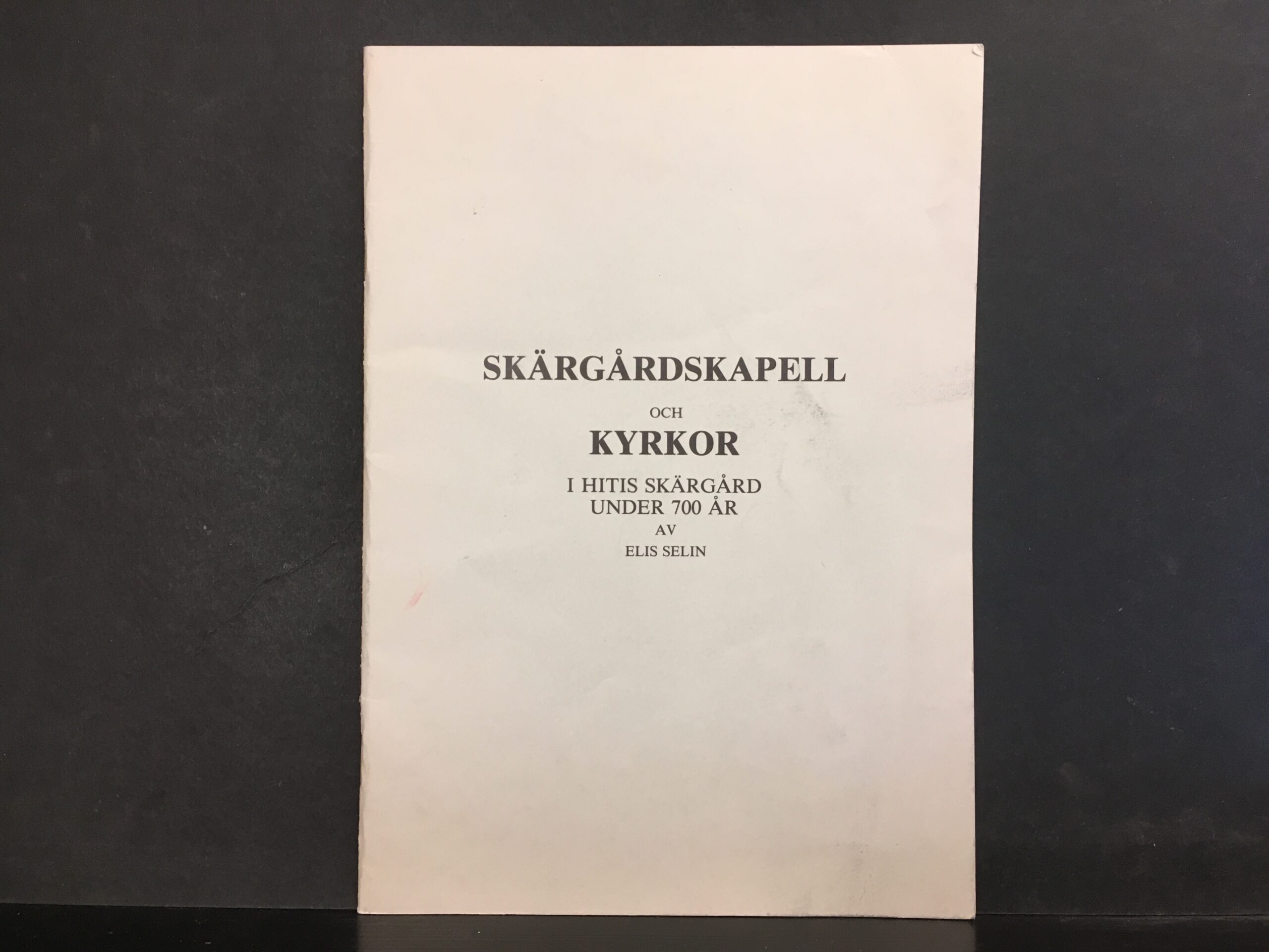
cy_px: 476
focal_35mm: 29
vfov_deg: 48.2
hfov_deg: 61.7
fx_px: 1063
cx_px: 634
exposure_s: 1/33
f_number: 2.2
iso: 100
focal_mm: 4.15
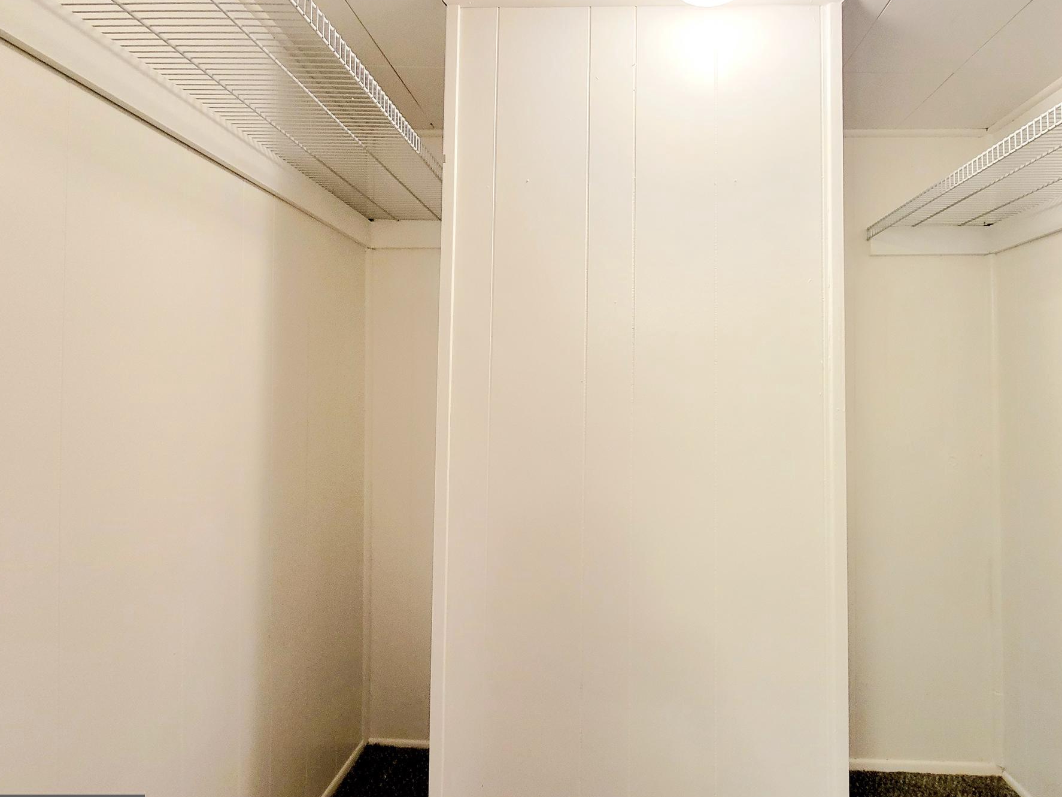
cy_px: 384
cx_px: 608
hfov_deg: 97.5
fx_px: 460
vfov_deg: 81.7
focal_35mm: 15
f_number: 2.2
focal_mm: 2.2
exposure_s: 1/60.2
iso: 320
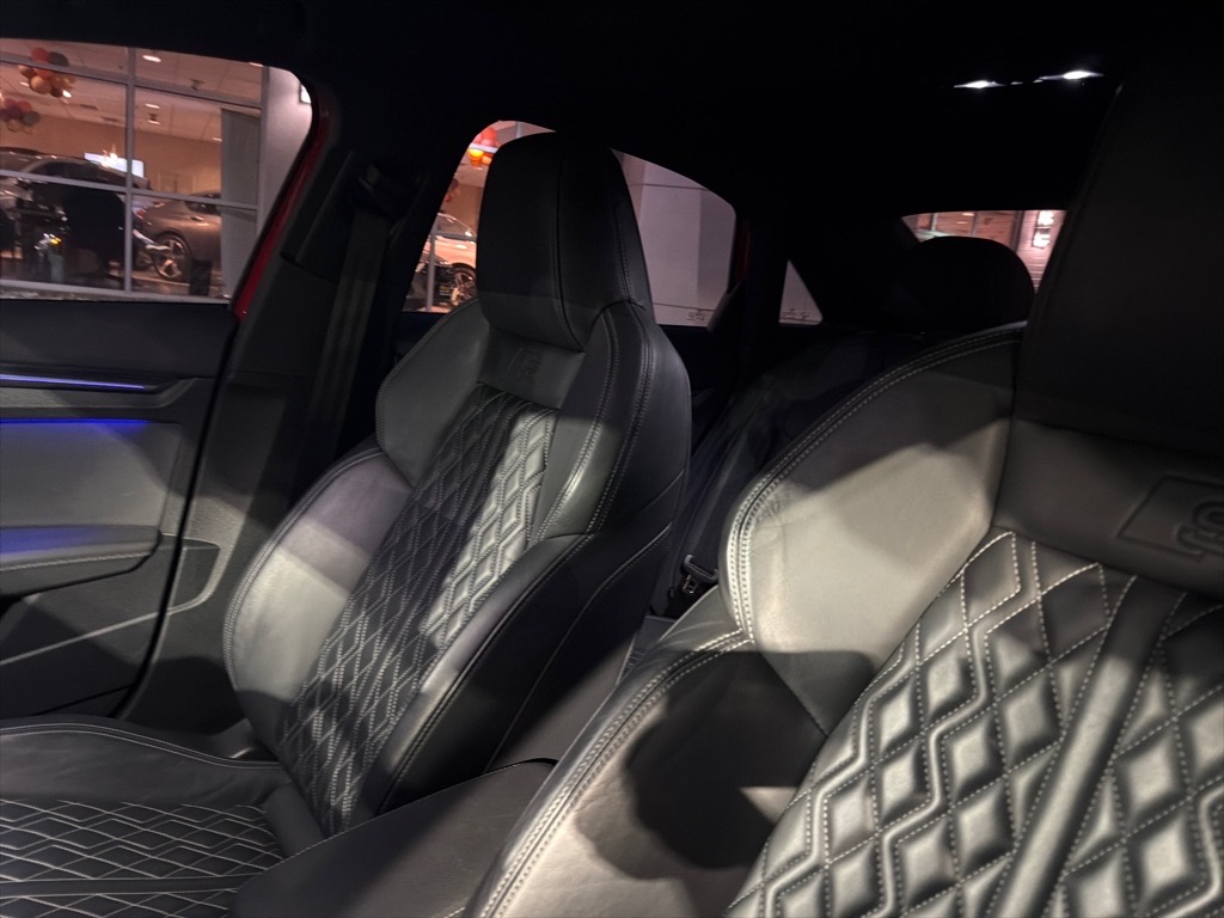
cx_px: 612
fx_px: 849
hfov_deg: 71.6
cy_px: 459
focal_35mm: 24
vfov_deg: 56.8
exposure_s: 1/15
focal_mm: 6.76
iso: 1600
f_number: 1.78
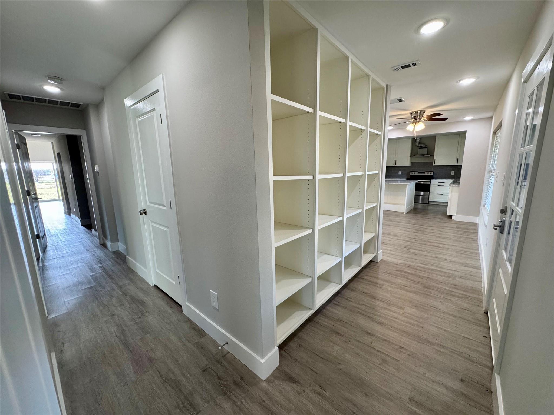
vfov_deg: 85.7
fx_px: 224
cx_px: 277
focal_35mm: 14
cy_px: 208
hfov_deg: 102.1
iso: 250
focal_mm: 2.22
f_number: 2.2
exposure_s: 1/120
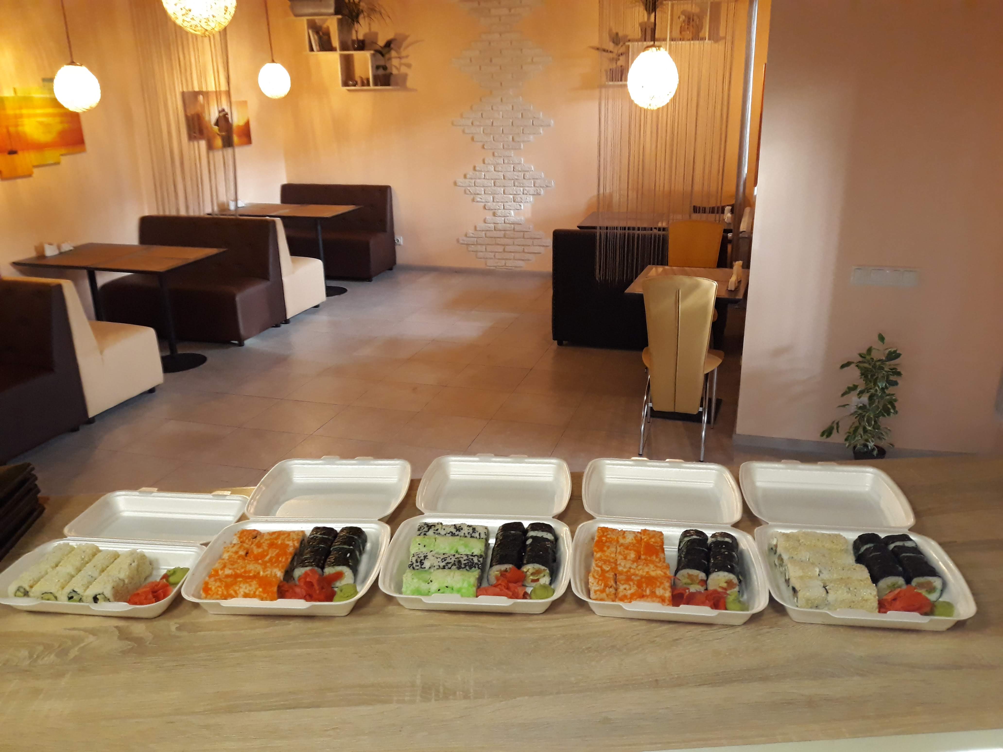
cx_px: 502
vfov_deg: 51.4
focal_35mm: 27
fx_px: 782
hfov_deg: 65.3
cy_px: 376
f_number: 1.9
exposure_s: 1/25
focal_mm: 3.6
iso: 320
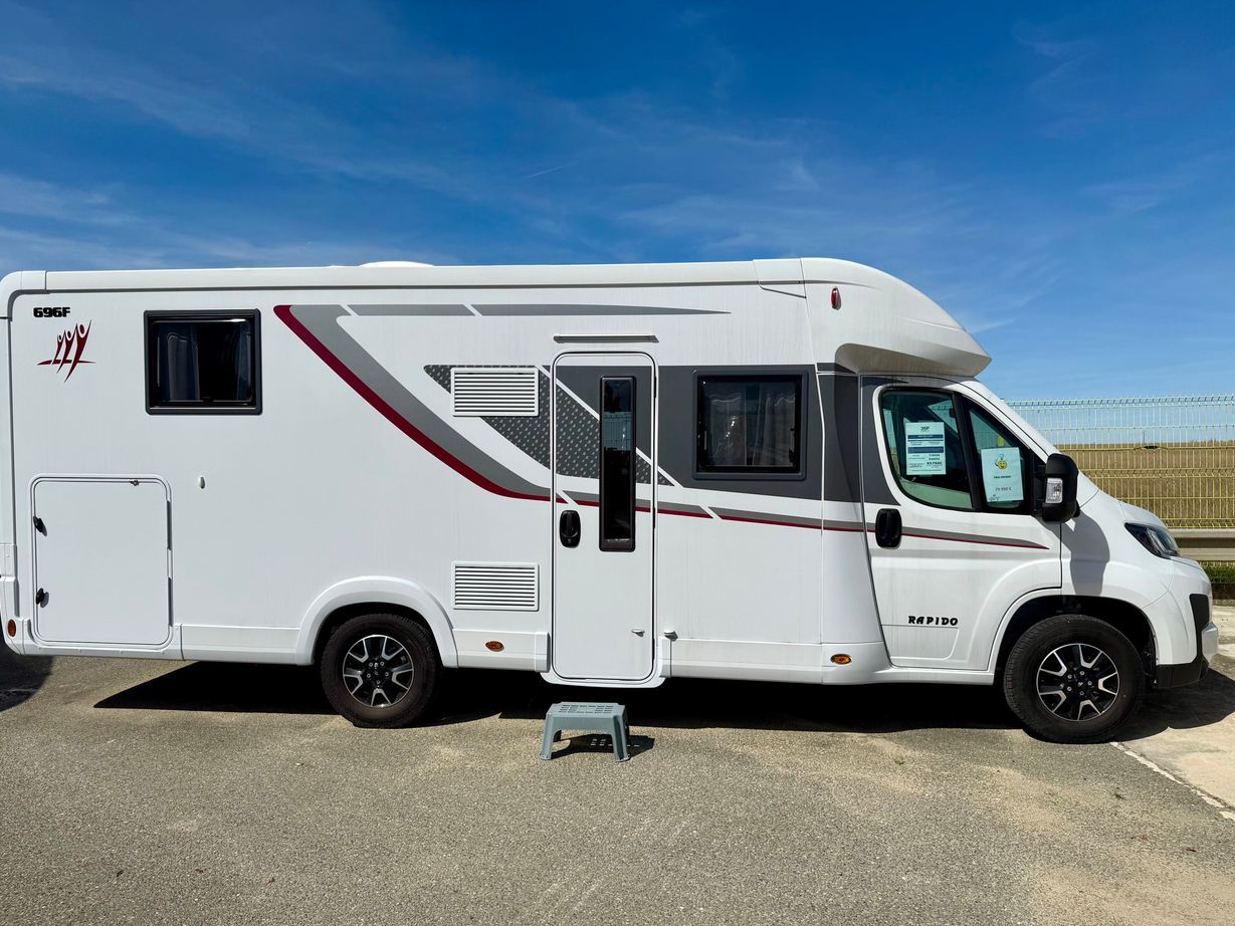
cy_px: 478
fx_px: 892
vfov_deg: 54.9
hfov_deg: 69.4
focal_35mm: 25
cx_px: 611
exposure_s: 1/11905
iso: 80
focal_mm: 6.76
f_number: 1.78
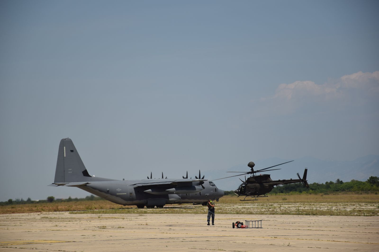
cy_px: 126
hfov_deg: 13.0
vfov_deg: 8.7
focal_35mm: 158
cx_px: 190
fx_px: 1658
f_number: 6.3
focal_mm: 105
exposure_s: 1/1000
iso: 100
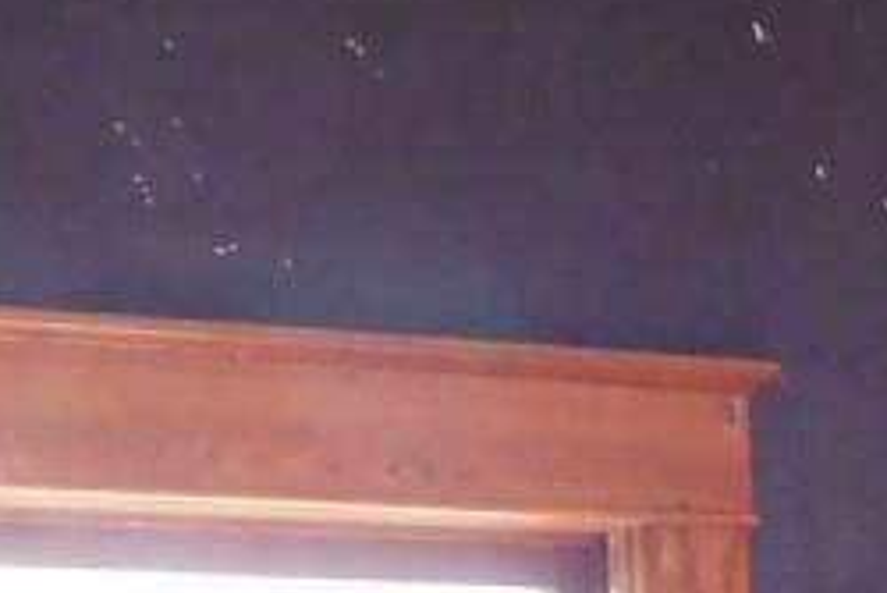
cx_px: 1178
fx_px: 3772
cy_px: 1367
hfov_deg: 12.9
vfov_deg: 8.3
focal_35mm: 153
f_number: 3
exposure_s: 1/30
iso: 360
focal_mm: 4
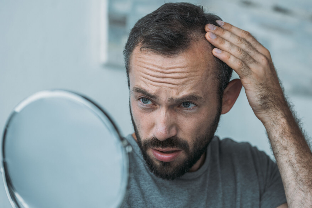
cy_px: 104
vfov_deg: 13.7
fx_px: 867
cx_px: 156
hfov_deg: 20.4
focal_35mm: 100
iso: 640
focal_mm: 100
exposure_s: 1/200
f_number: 4
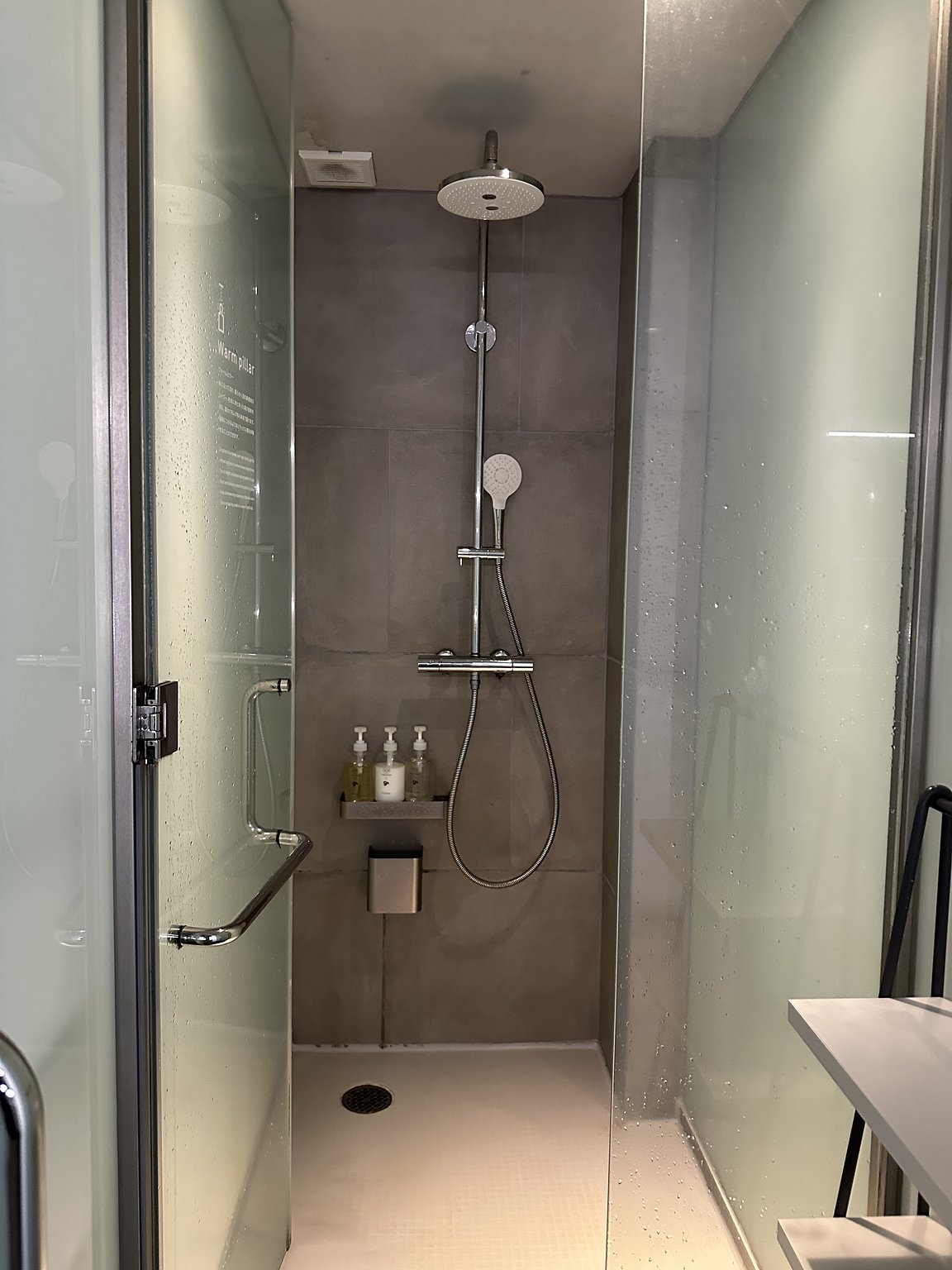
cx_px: 476
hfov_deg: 56.8
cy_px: 635
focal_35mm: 24
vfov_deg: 71.6
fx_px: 880
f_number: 1.78
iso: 640
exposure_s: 1/60
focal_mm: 6.86
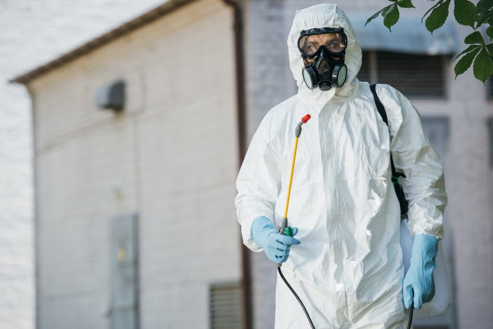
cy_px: 164
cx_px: 246
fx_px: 2054
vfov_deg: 9.2
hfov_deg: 13.7
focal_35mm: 150
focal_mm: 150
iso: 250
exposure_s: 1/500
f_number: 4.5
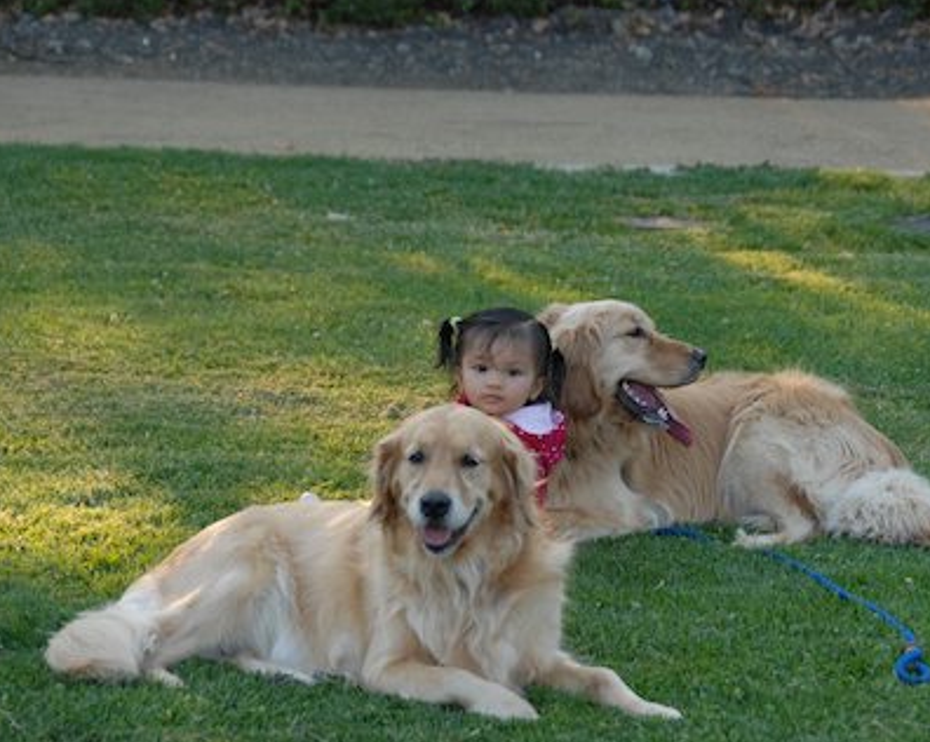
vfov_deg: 9.6
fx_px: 4400
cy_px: 364
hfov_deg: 12.1
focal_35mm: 160
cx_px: 560
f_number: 5.6
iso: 100
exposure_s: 1/45
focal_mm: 90
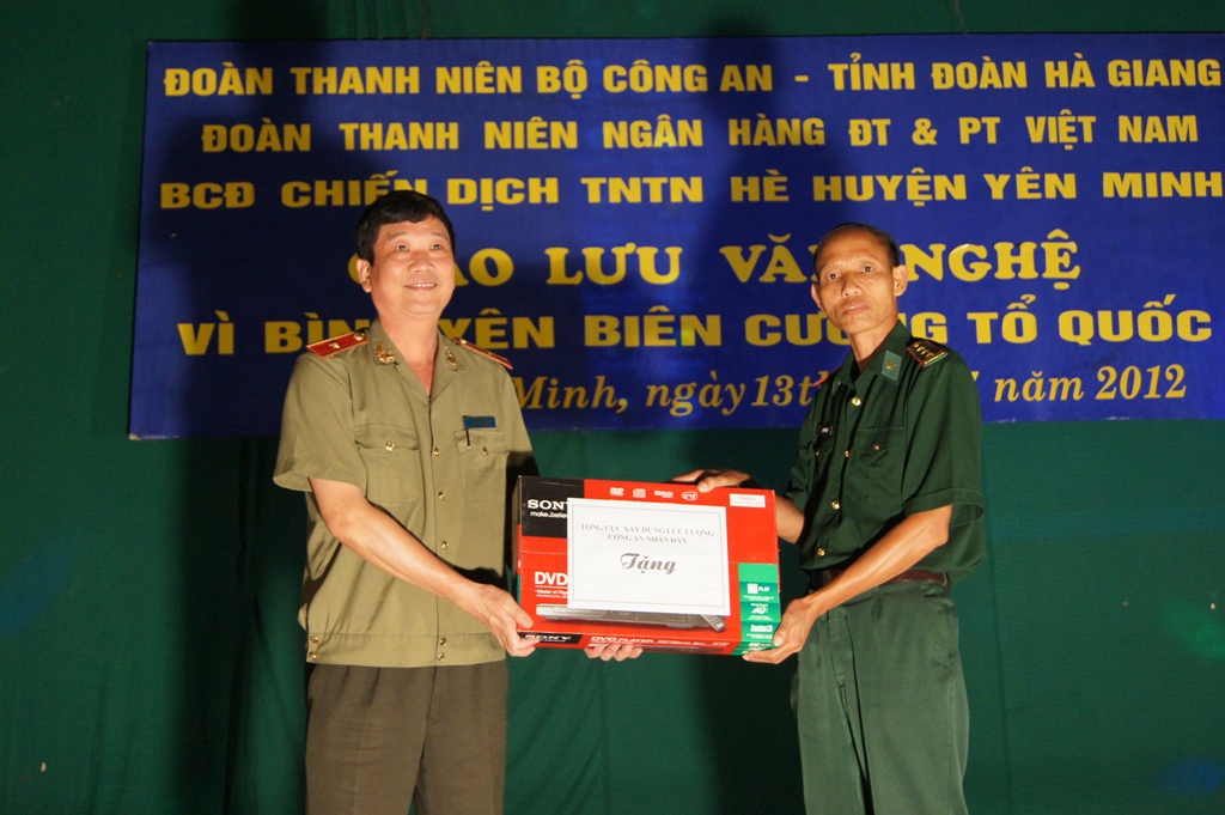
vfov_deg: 25.7
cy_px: 408
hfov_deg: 37.9
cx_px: 612
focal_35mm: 52
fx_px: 1785
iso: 1000
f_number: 4.5
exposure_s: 1/60
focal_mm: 35
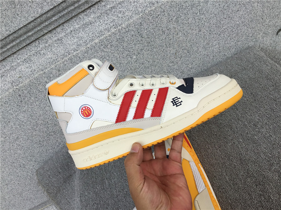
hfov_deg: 58.4
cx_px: 140
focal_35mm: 31
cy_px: 105
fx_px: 252
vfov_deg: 45.4
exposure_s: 1/646
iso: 25
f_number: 2.4
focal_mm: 3.3
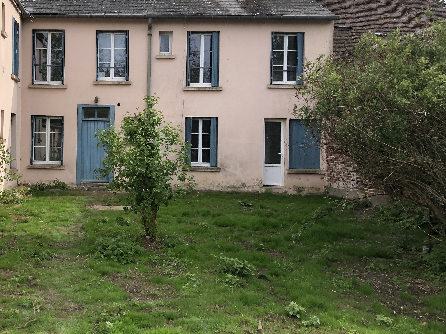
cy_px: 152
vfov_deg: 32.2
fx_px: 580
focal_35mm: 45
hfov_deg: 40.5
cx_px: 96
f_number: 1.8
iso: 20
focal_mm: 3.99
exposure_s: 1/813
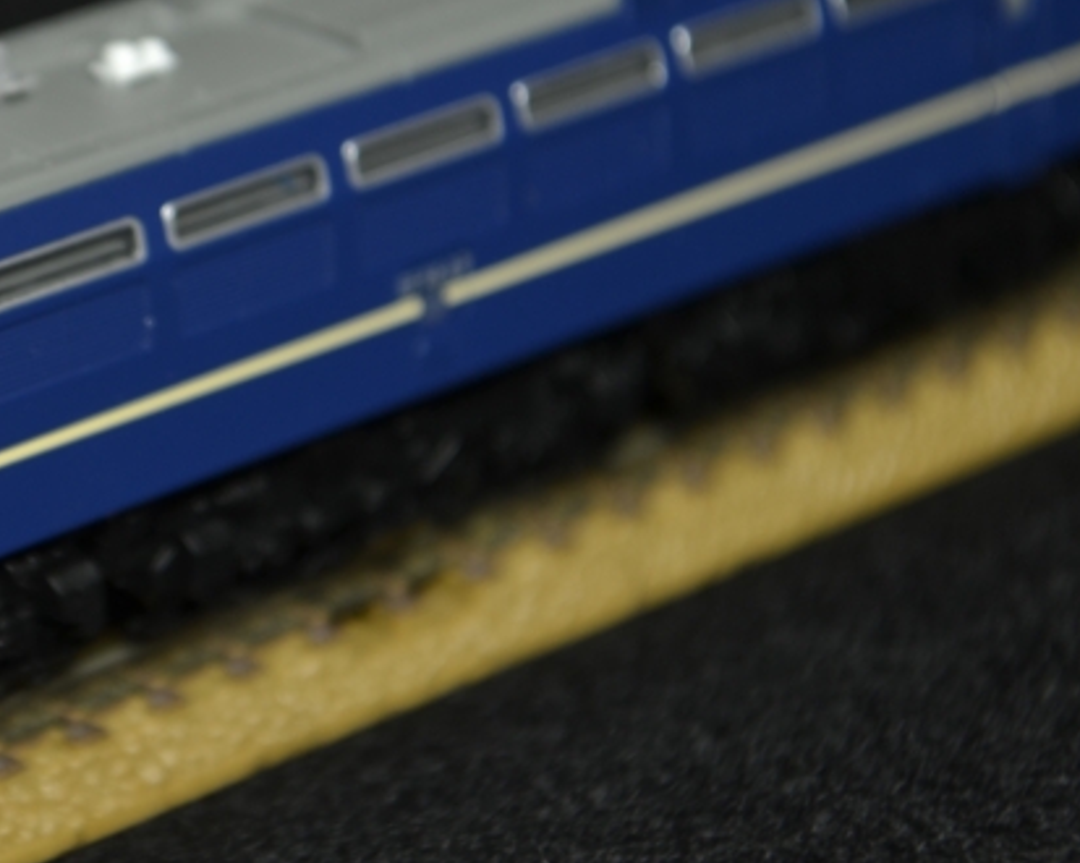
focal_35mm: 192
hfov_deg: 10.0
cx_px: 152
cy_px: 297
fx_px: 6139
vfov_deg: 8.0
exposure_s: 1/3
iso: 100
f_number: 5.6
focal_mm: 55
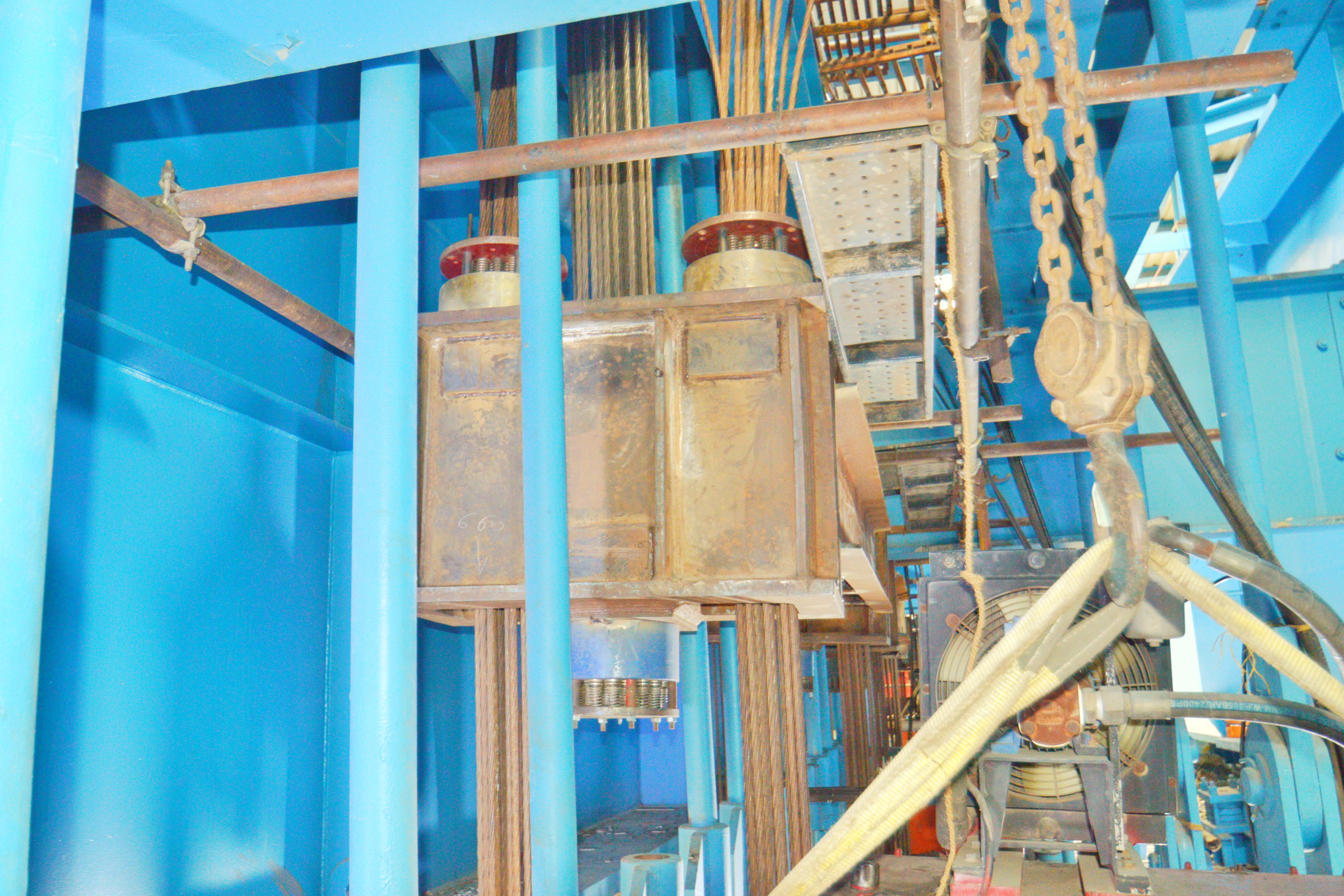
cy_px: 446
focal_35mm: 28
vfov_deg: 46.4
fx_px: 1045
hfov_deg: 65.5
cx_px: 682
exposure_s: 1/60
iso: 800
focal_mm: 18
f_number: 4.2
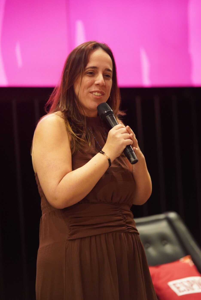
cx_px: 100
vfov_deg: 15.8
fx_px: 1087
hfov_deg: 10.6
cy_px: 150
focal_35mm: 130
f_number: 2.8
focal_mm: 130
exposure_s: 1/160
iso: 8000
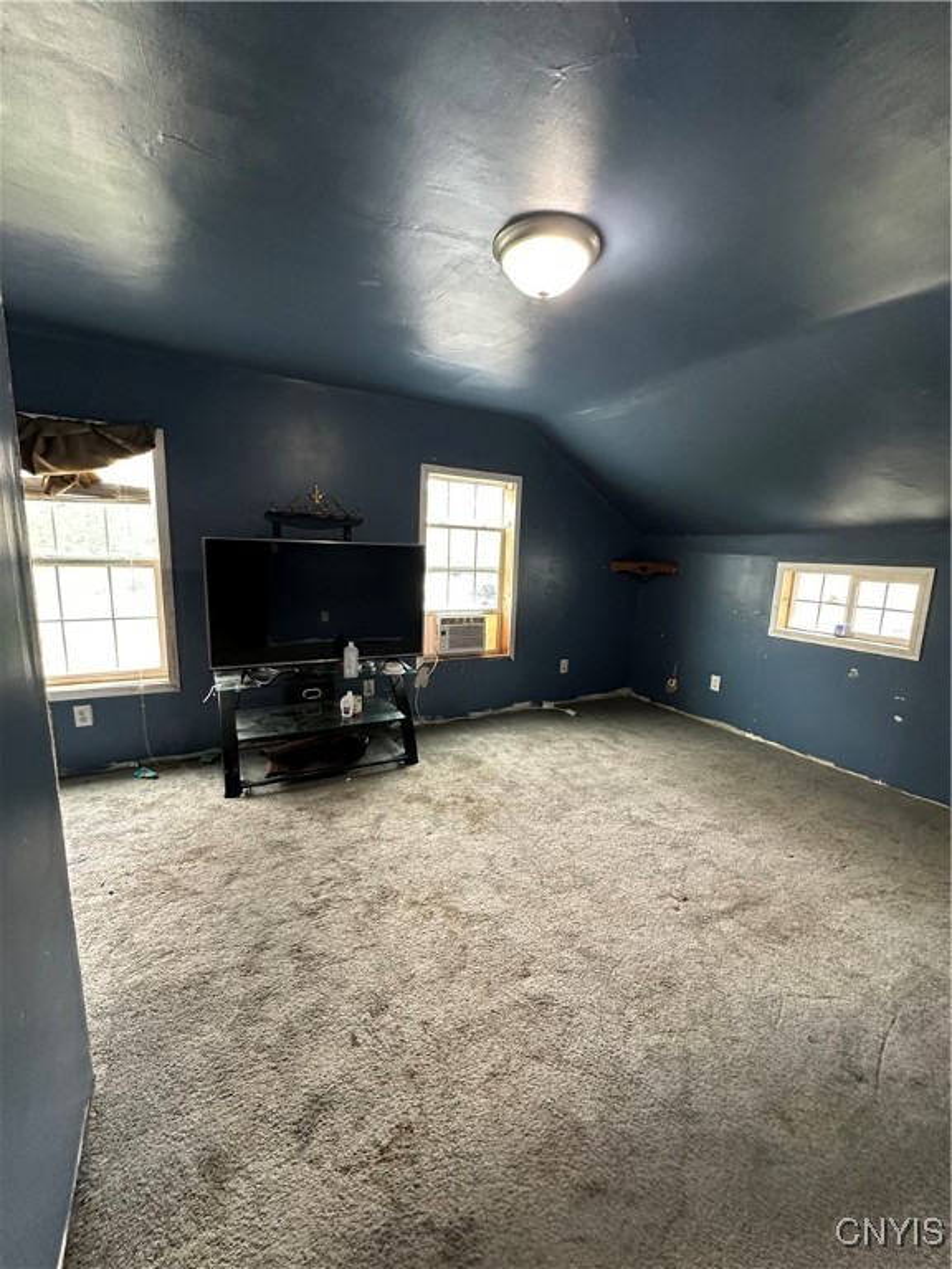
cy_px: 634
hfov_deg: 85.7
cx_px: 476
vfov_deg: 102.1
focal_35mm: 14
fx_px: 513
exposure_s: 1/60
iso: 500
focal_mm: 2.22
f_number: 2.2
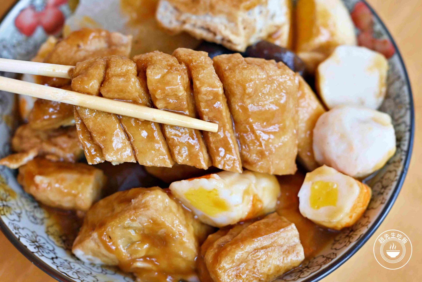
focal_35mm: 75
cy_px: 141
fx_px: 879
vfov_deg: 18.2
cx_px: 211
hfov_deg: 27.0
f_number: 3.2
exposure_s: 1/160
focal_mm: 50
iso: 250
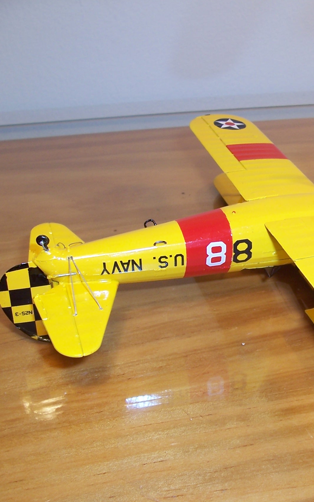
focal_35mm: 49
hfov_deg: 25.2
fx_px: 671
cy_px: 253
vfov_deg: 41.1
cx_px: 307
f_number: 2.7
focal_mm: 5.6
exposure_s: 1/90
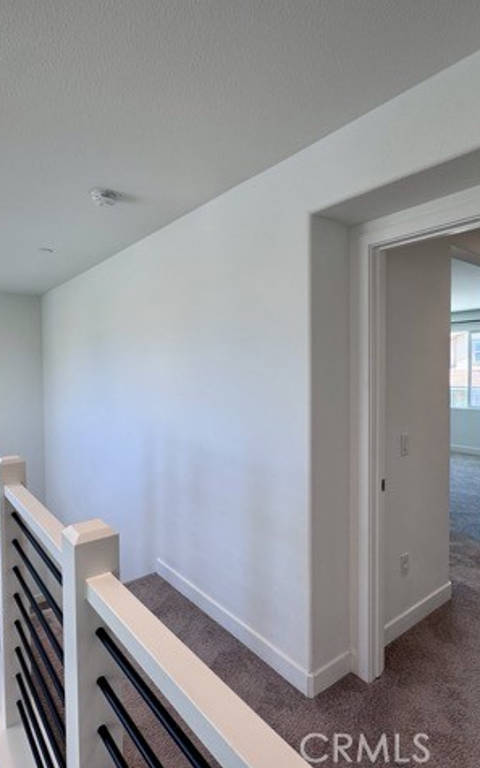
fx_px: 418
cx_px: 239
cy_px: 383
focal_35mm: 20
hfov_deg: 59.7
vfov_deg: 85.1
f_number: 2.2
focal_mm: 2.22
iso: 50
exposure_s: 1/120
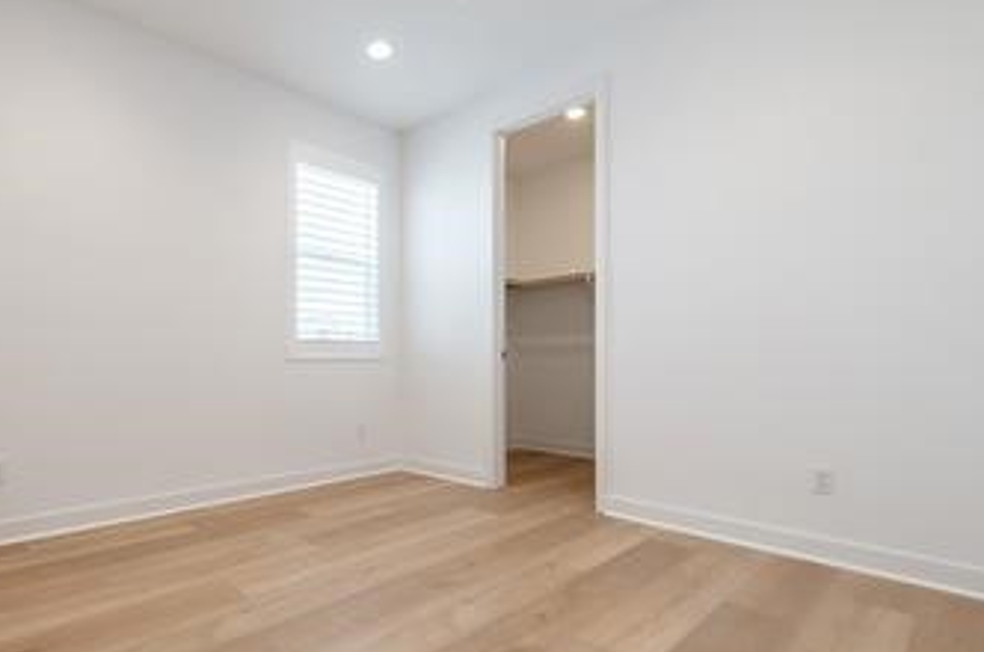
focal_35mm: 19
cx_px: 382
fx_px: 518
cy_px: 369
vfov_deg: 64.1
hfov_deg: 85.7
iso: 200
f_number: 5
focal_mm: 14
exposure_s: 1/80
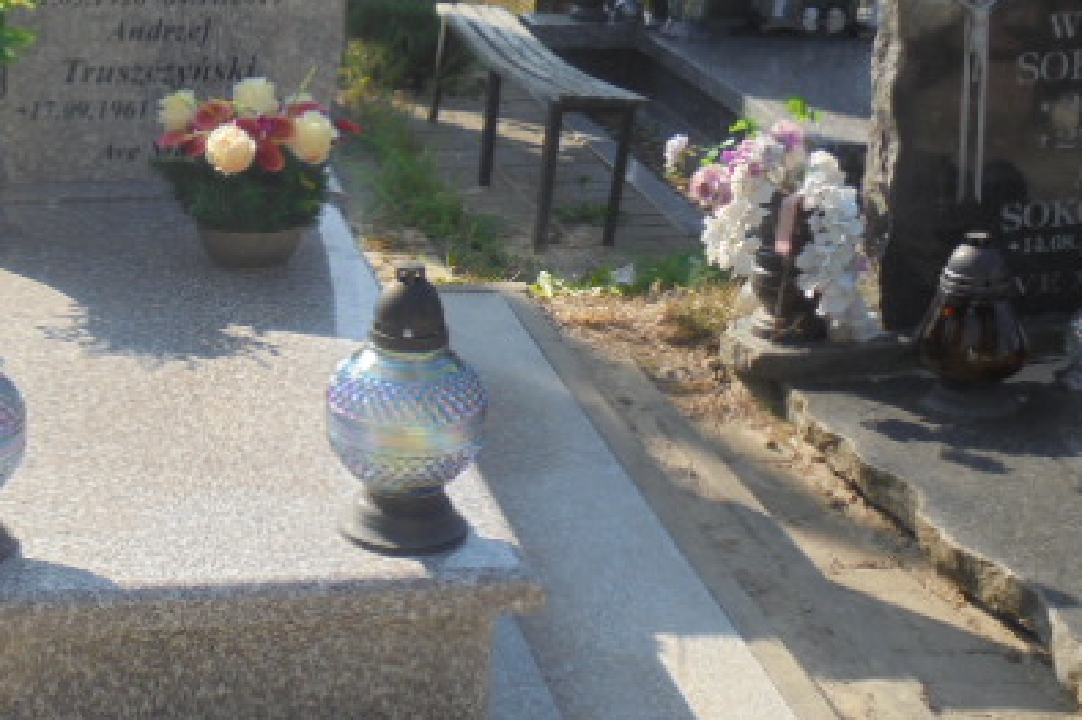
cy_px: 255
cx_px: 241
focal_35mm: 64
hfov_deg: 30.8
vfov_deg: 21.2
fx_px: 1923
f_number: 4.2
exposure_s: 1/400
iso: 100
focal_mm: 6.9
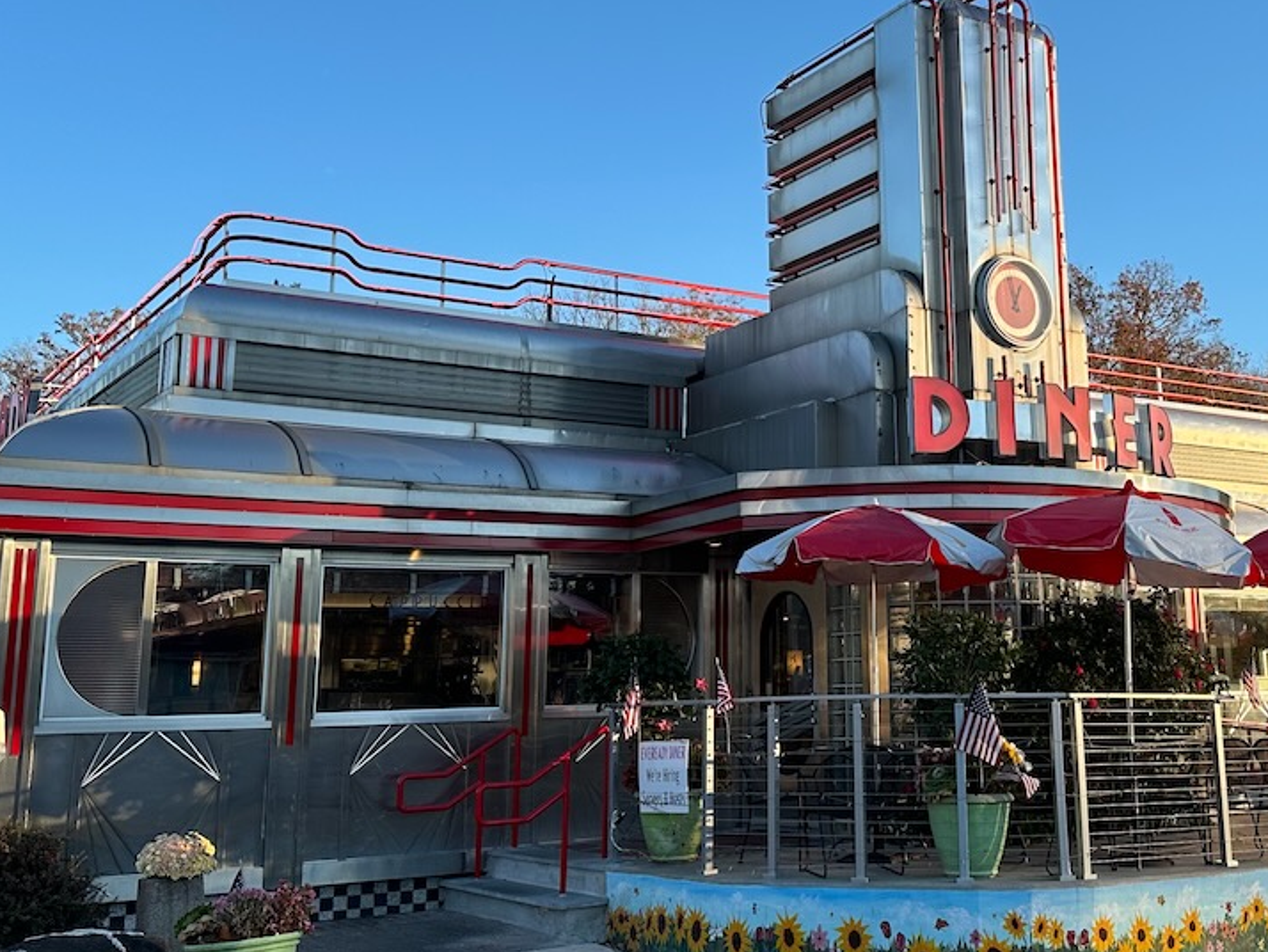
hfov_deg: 43.1
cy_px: 366
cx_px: 861
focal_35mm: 43
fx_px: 1576
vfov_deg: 33.5
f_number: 1.78
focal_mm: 6.86
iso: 80
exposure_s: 1/1562
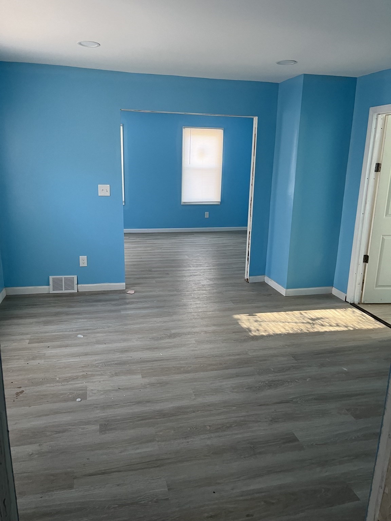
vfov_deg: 67.3
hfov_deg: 53.1
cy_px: 260
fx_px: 392
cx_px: 196
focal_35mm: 26
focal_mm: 5.1
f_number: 1.6
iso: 160
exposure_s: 1/60
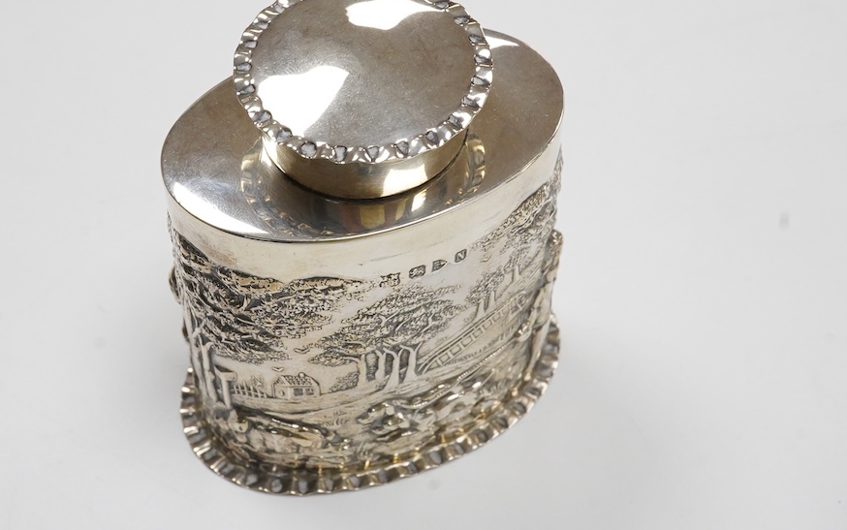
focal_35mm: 59
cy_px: 212
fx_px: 1362
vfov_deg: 22.0
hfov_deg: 34.5
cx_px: 396
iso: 2500
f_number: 20
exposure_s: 1/100
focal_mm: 30
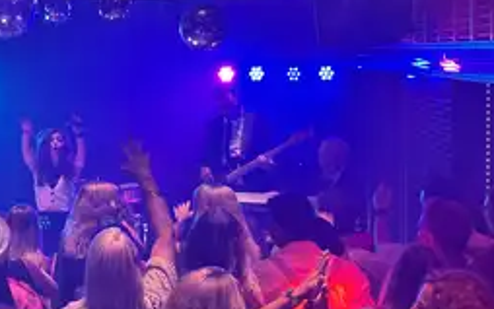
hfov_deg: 17.0
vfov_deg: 10.9
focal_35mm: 120
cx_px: 4
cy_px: 130
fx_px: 1616
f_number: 1.78
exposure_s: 1/60
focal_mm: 6.86
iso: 125
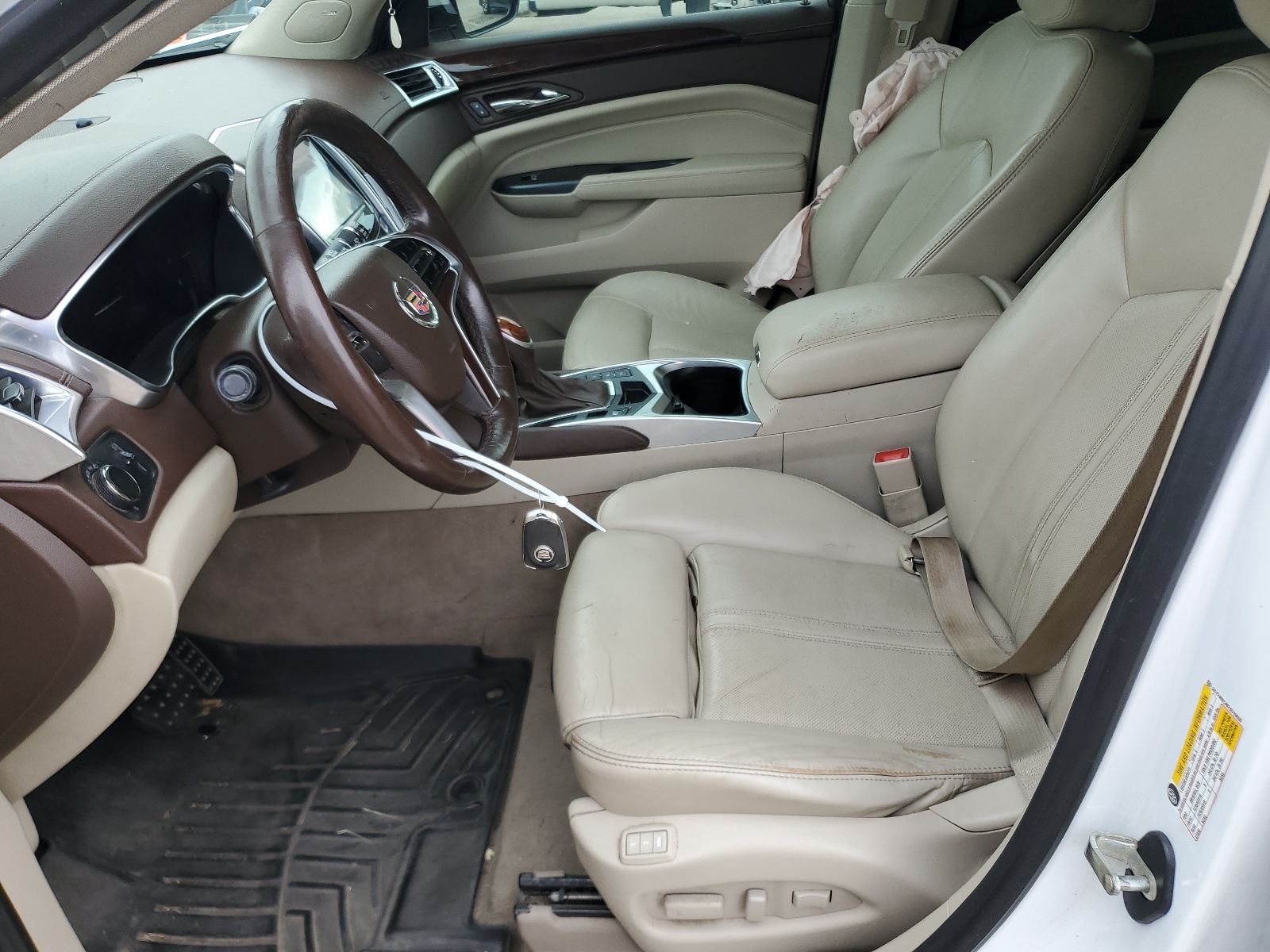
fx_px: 954
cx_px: 635
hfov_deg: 67.3
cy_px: 476
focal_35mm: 26
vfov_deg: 53.1
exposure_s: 1/217
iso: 50
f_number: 1.5
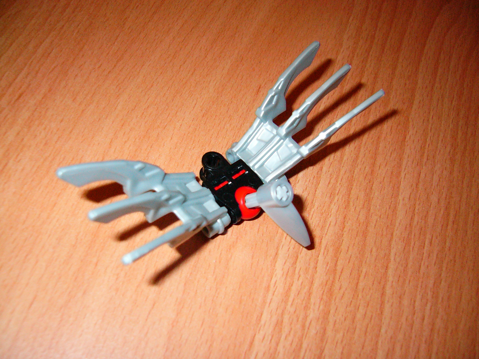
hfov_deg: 52.6
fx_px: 484
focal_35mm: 35
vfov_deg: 40.7
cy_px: 180
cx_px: 240
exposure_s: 1/60
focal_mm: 5.8
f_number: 2.8
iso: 200
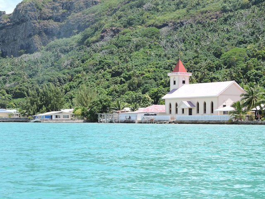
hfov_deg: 24.4
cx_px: 132
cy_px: 100
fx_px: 612
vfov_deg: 18.4
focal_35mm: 80
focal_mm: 14.3
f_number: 4.5
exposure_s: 1/400
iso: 100
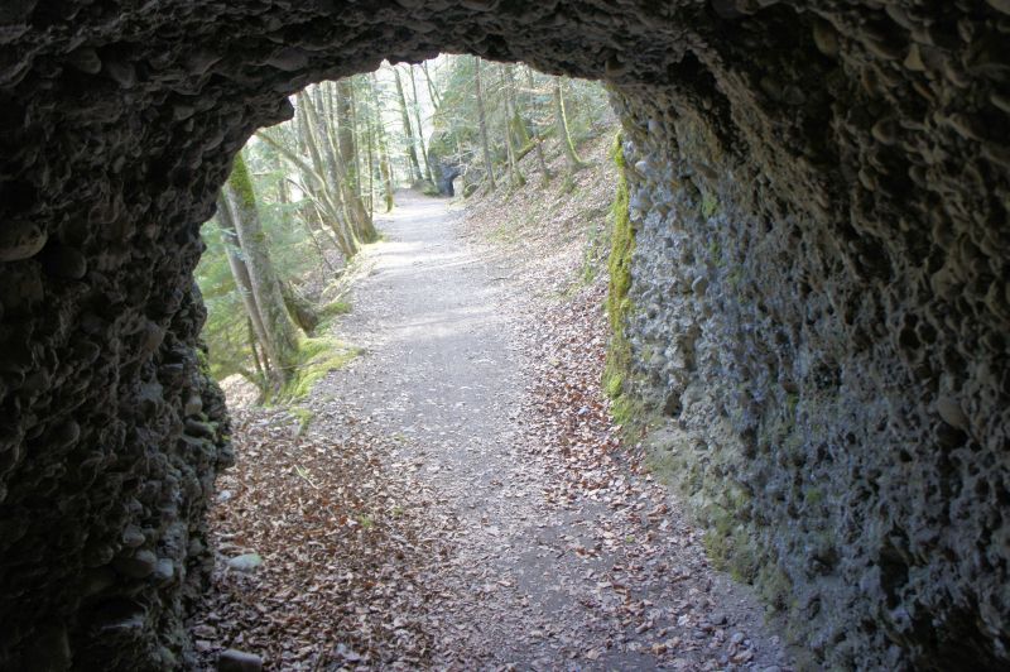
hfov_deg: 67.4
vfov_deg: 47.9
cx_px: 505
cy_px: 336
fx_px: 757
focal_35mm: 27
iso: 200
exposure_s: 1/30
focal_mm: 18
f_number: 4
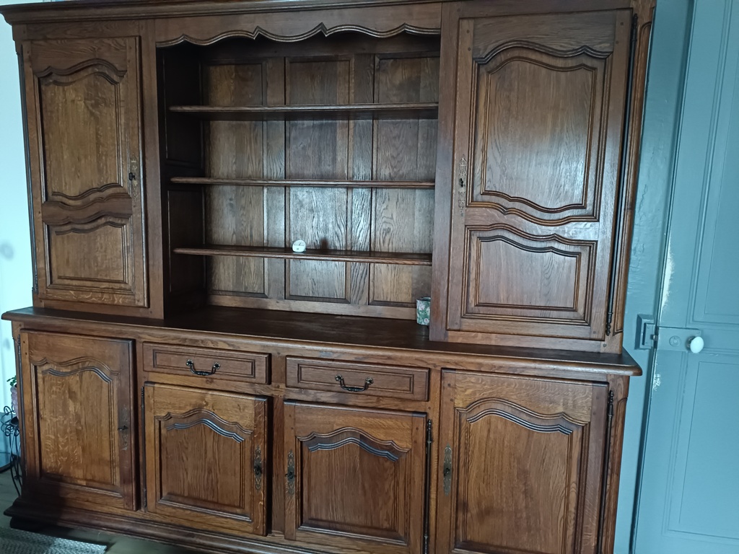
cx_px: 370
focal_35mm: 25
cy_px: 277
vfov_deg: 54.9
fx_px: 534
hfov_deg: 69.4
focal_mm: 4.74
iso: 7238
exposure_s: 1/20
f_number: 1.79
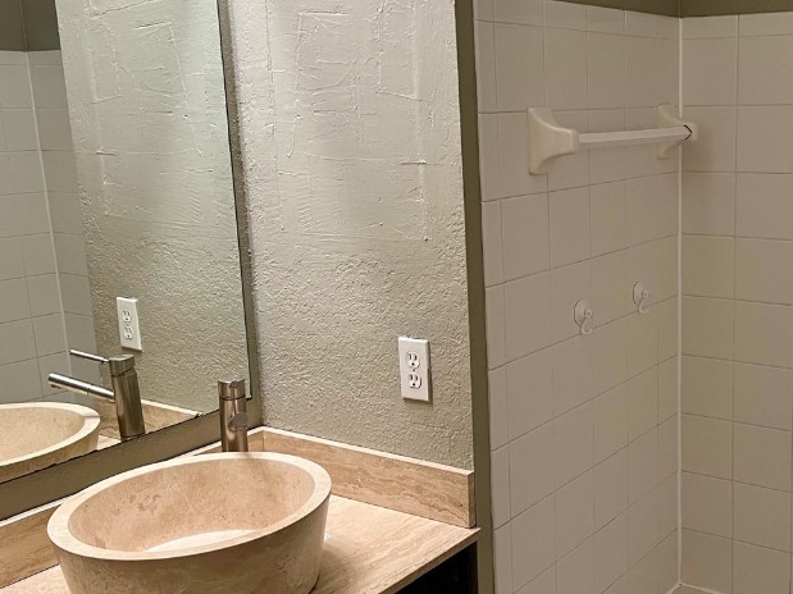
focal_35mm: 43
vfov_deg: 33.6
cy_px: 278
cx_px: 621
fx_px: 985
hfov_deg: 42.1
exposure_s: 1/60
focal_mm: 5.7
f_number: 1.5
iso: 80
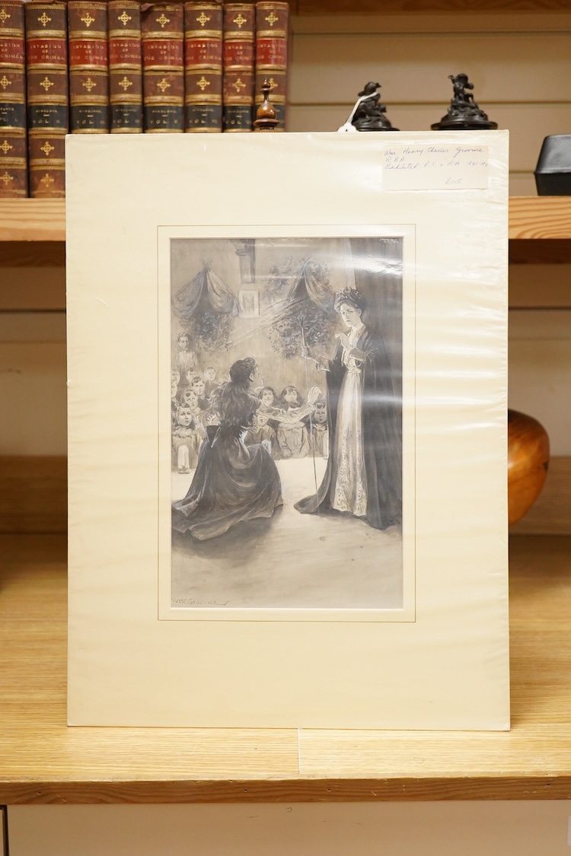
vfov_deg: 43.6
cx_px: 286
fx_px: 1071
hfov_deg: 29.9
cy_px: 428
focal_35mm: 45
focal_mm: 30
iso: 2500
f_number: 4
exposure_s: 1/250
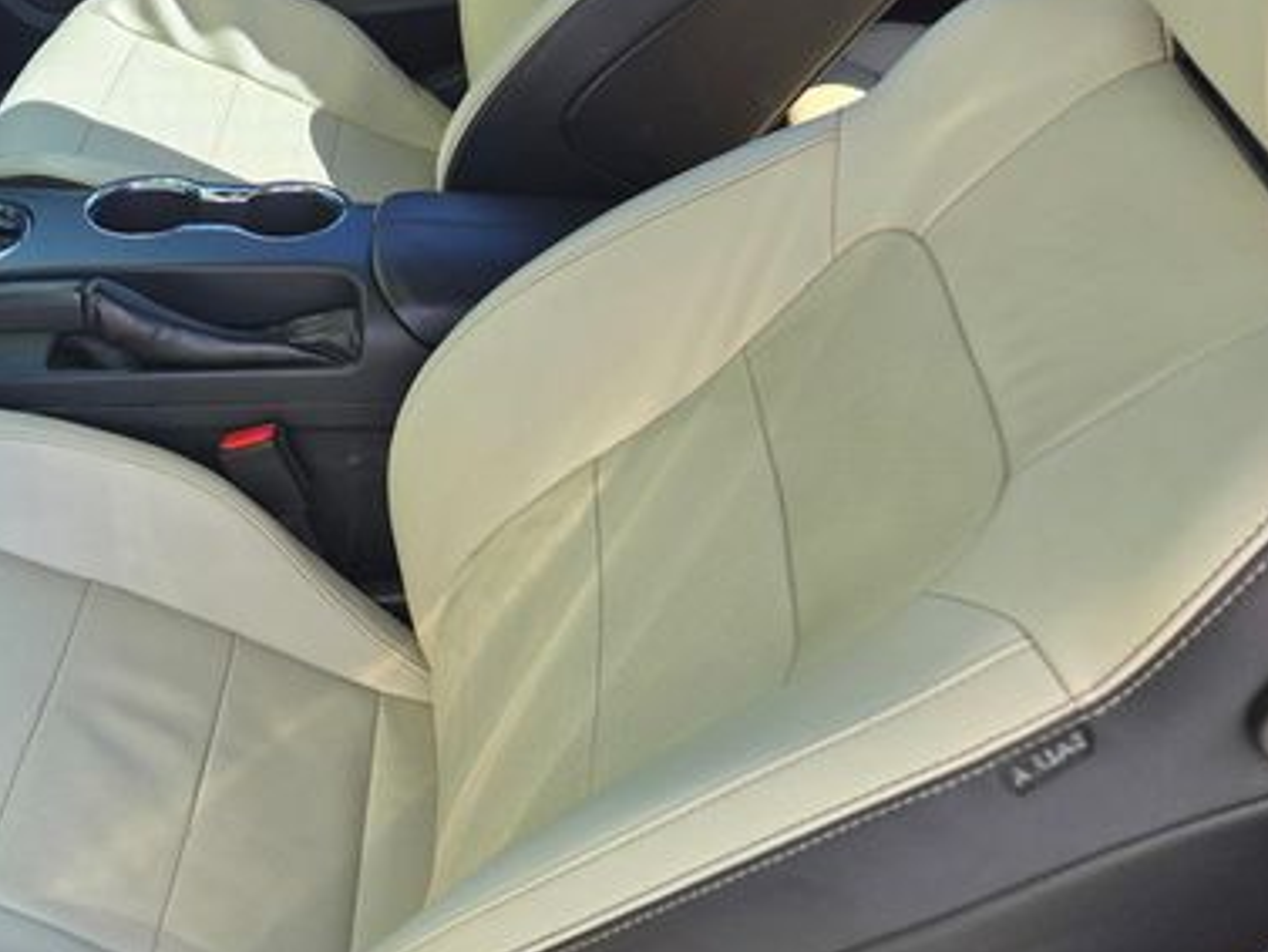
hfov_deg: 44.9
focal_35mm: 39
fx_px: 1429
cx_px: 209
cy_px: 447
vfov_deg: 36.8
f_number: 1.8
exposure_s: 1/180
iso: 64
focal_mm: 5.4
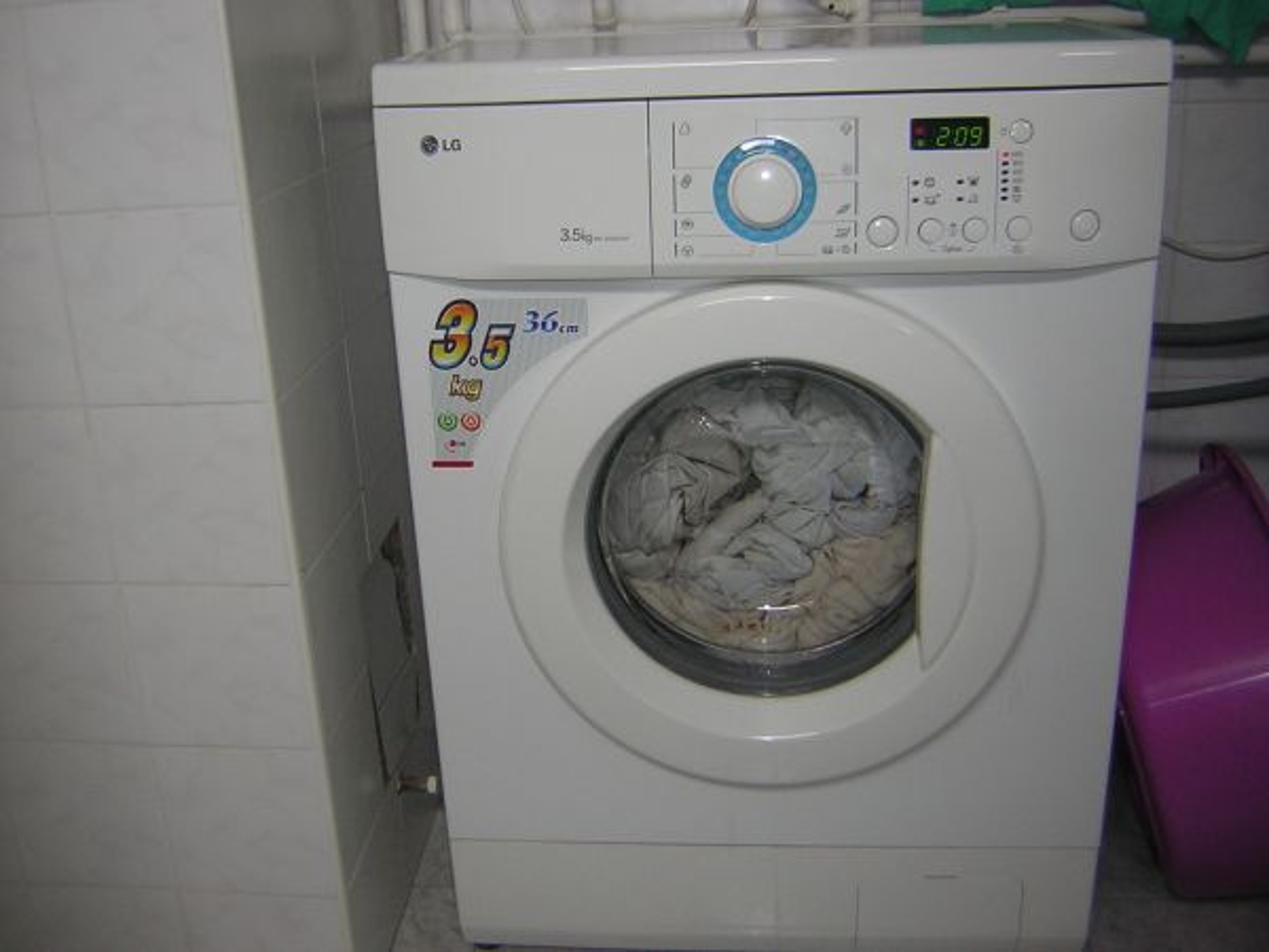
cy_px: 476
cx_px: 634
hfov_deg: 51.4
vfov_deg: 39.7
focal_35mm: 36
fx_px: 1320
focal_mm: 4.7
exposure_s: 1/30
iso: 50
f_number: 2.6
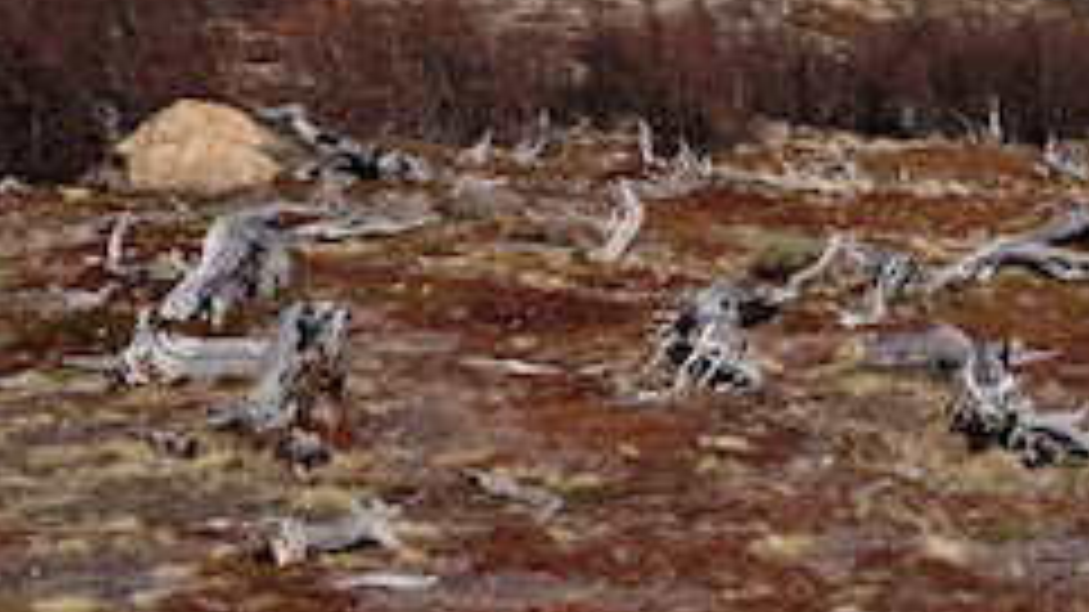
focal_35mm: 82
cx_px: 1017
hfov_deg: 25.0
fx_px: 2367
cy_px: -94
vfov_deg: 14.3
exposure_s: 1/2404
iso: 50
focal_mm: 4.28
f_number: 2.4
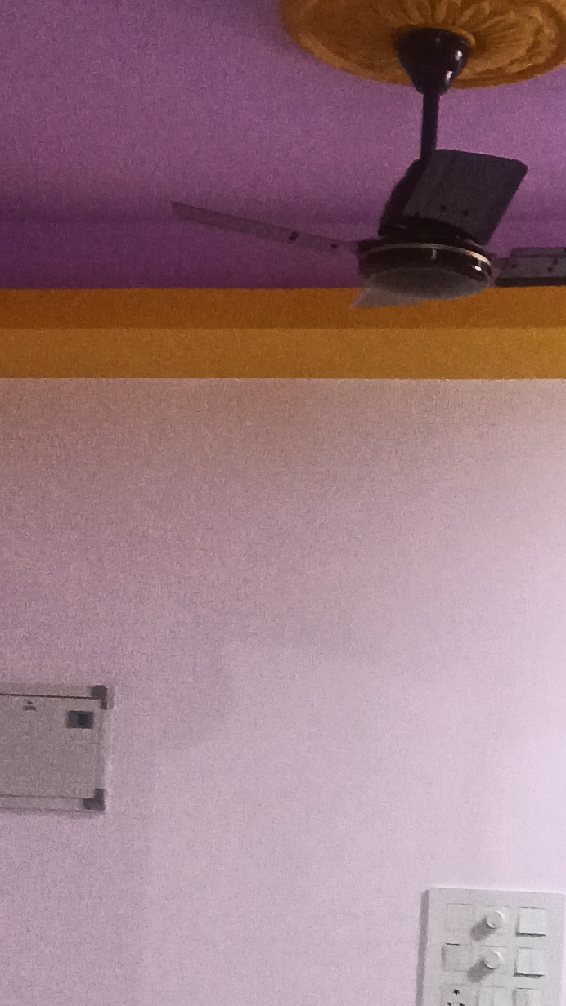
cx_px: 550
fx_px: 2082
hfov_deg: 15.2
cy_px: 740
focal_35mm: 78
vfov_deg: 26.9
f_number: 1.8
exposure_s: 1/50
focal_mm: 3.61
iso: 500
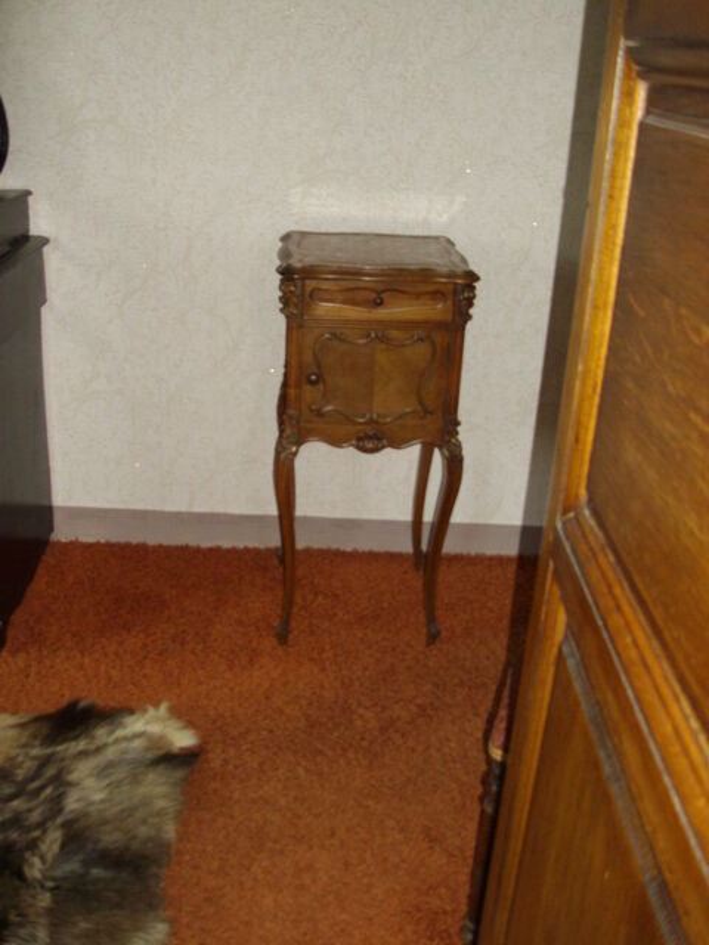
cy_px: 472
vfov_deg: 51.4
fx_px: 983
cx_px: 354
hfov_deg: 39.7
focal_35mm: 36
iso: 160
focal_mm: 6
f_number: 2.7
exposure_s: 1/50
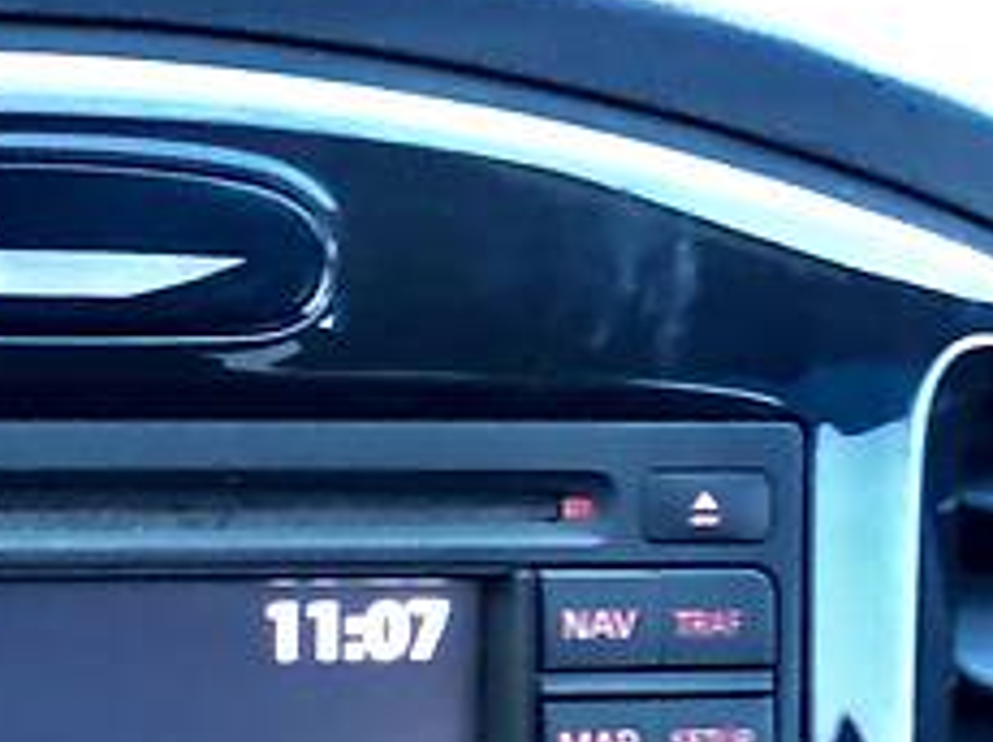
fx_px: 5187
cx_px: 212
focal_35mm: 181
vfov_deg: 8.0
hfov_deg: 10.9
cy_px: 1234
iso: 160
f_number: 2.4
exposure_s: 1/13
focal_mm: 6
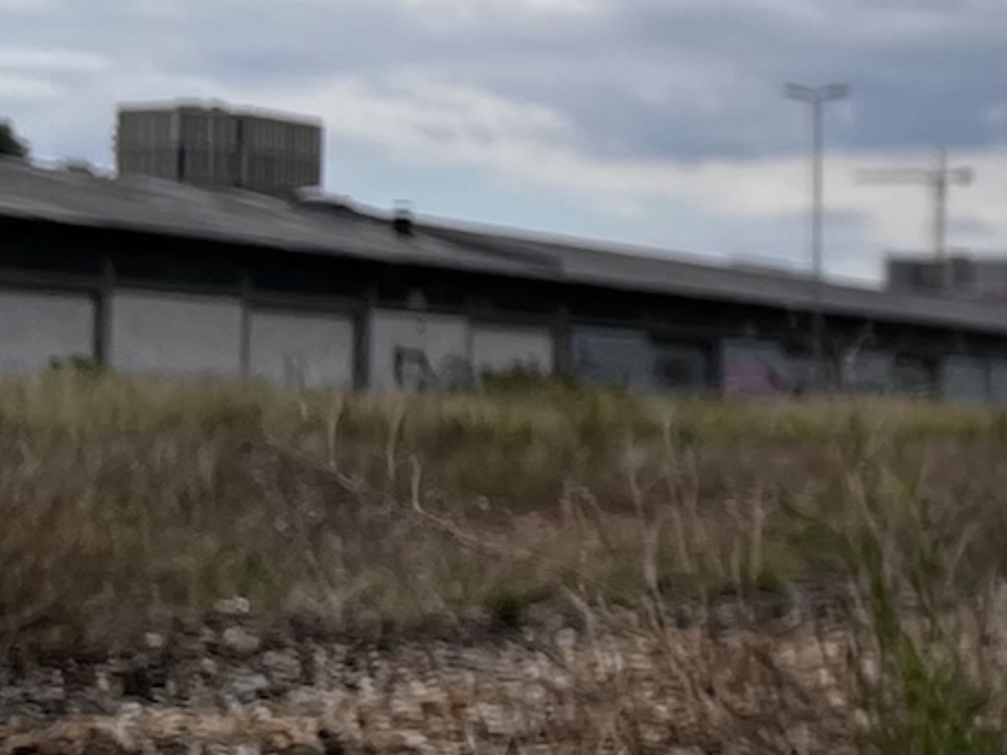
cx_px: 2134
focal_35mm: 113
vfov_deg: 13.1
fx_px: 3287
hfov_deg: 14.1
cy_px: 278
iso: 50
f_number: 1.6
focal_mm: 5.1
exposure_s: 1/2268
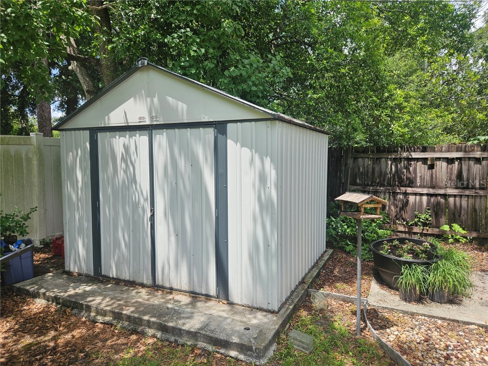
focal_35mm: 23
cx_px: 244
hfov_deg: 73.9
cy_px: 183
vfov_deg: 58.9
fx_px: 324
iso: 40
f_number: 1.8
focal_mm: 5.4
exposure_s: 1/1225
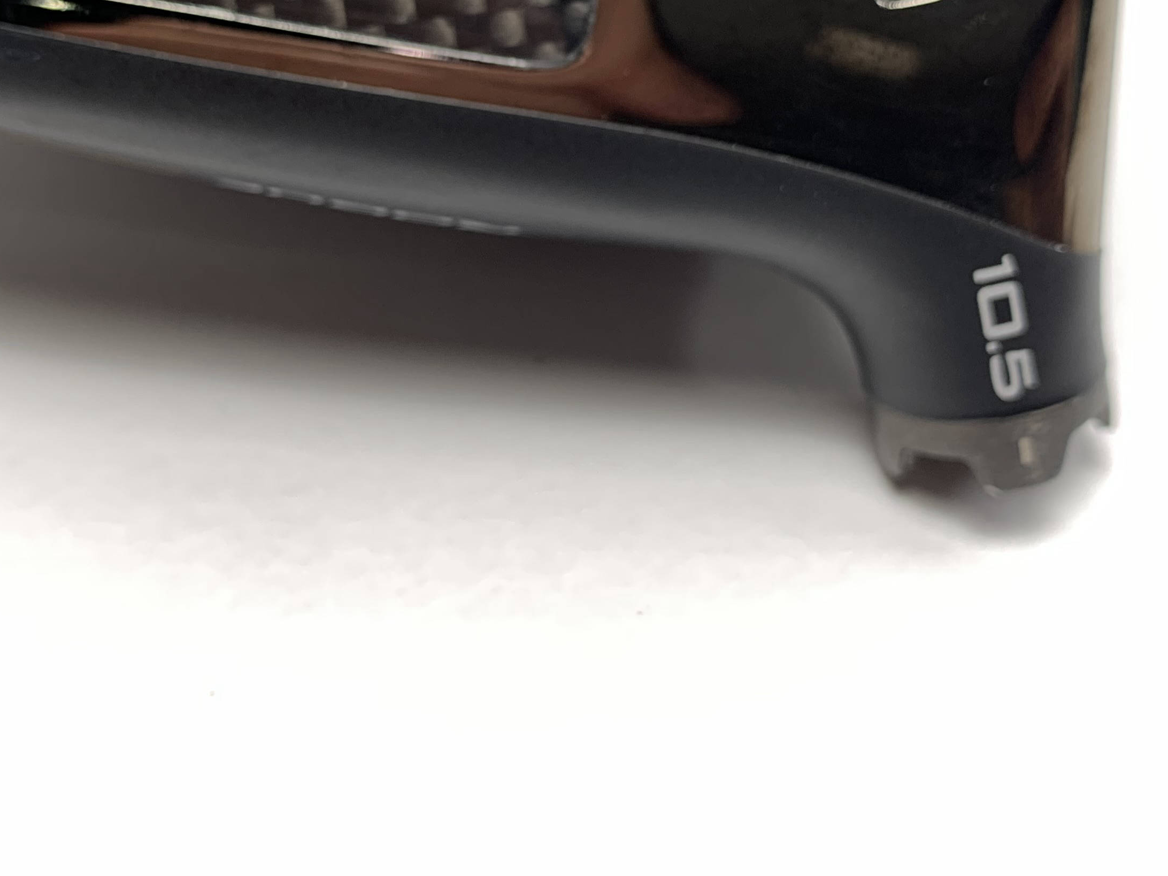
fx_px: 1620
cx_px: 566
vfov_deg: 29.8
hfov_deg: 39.7
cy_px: 235
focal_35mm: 48
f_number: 1.8
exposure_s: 1/120
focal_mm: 4.25
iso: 32
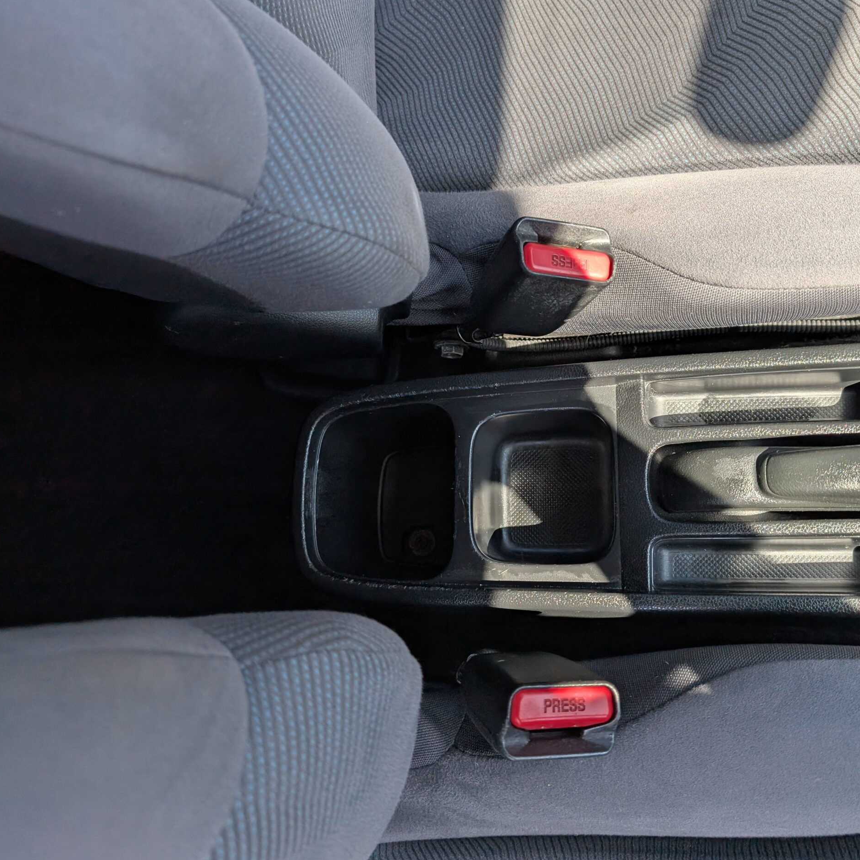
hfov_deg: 55.1
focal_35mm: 29
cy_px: 426
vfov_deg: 55.6
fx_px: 815
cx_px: 524
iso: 22
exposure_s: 1/228
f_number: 1.68
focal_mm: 6.9
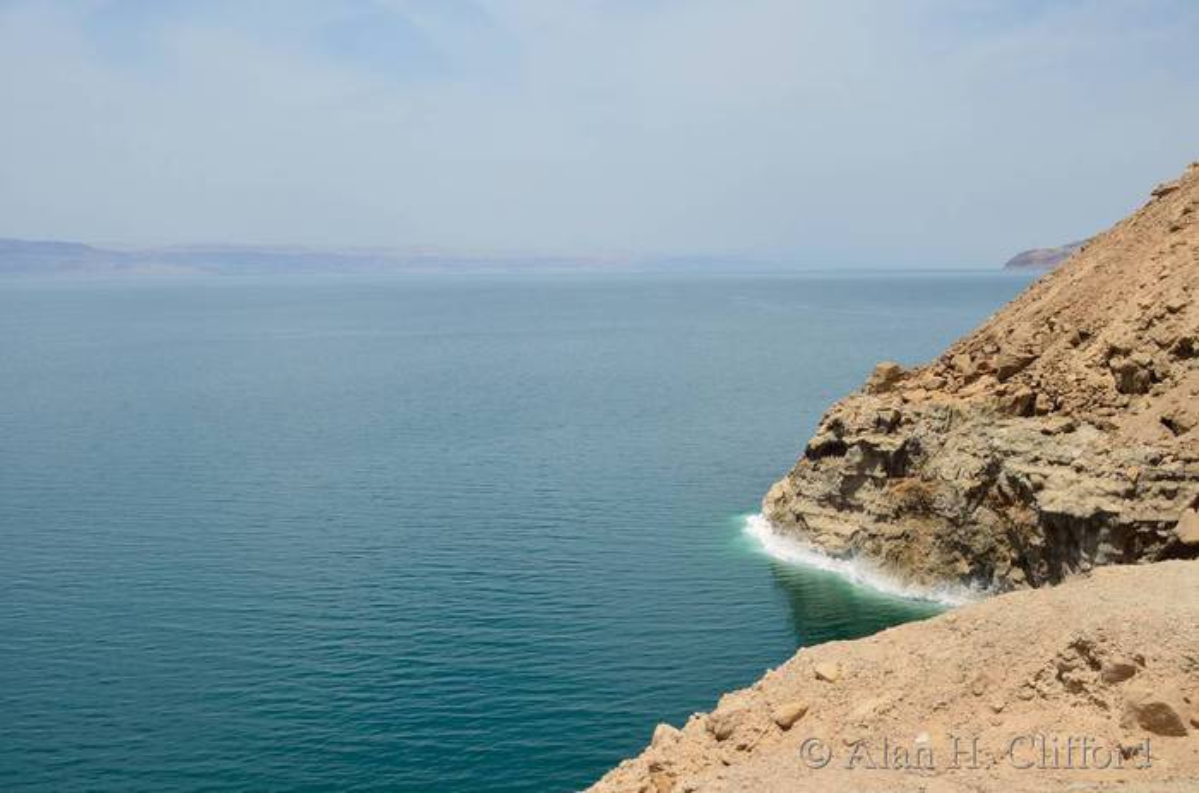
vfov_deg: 39.8
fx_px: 1096
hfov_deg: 57.3
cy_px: 396
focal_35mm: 33
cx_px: 600
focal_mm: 22
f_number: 11
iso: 100
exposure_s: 1/200
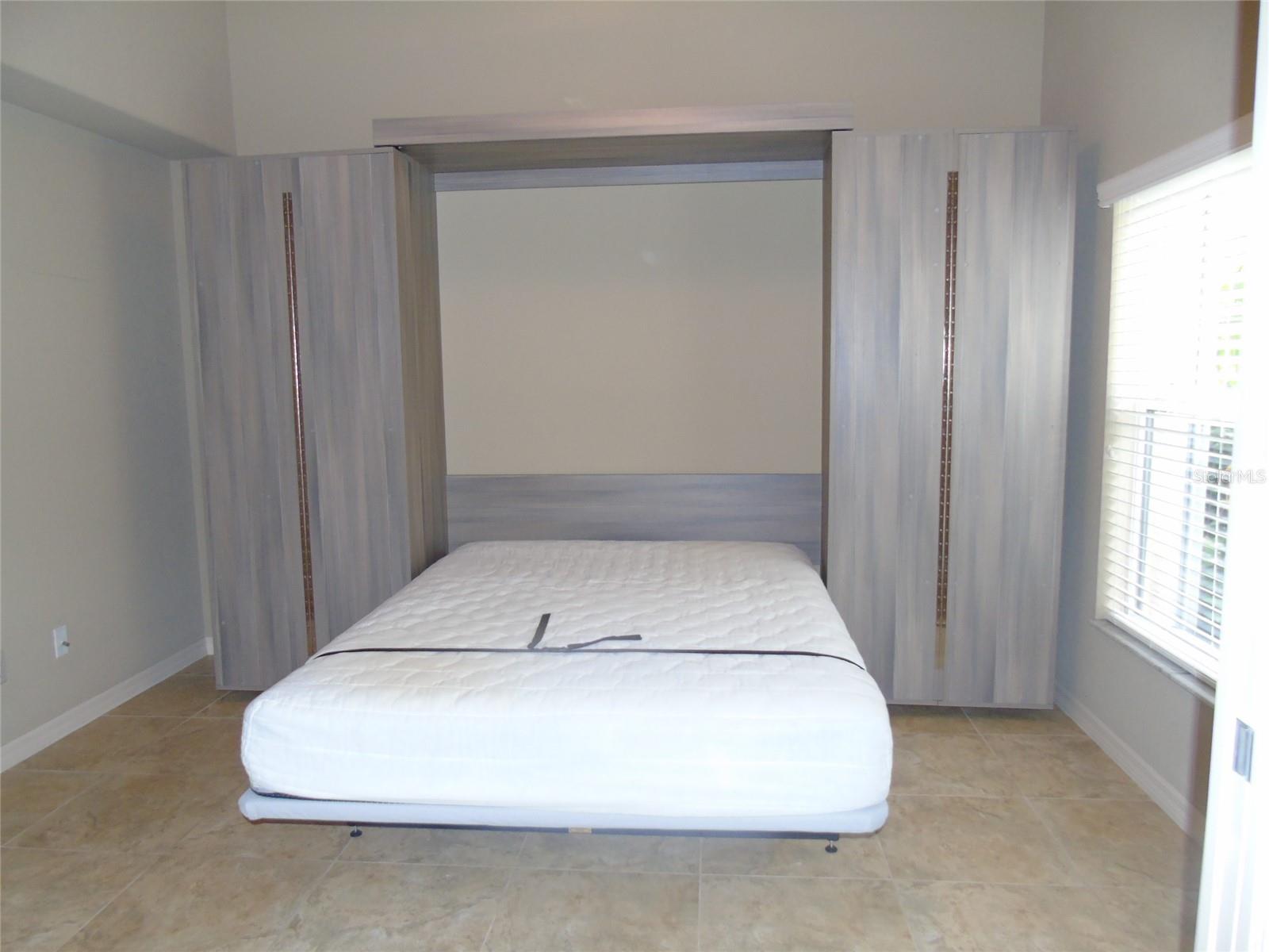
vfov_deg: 54.9
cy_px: 476
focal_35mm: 25
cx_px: 634
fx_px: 916
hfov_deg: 69.4
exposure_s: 1/30
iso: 250
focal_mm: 4.4
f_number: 3.4
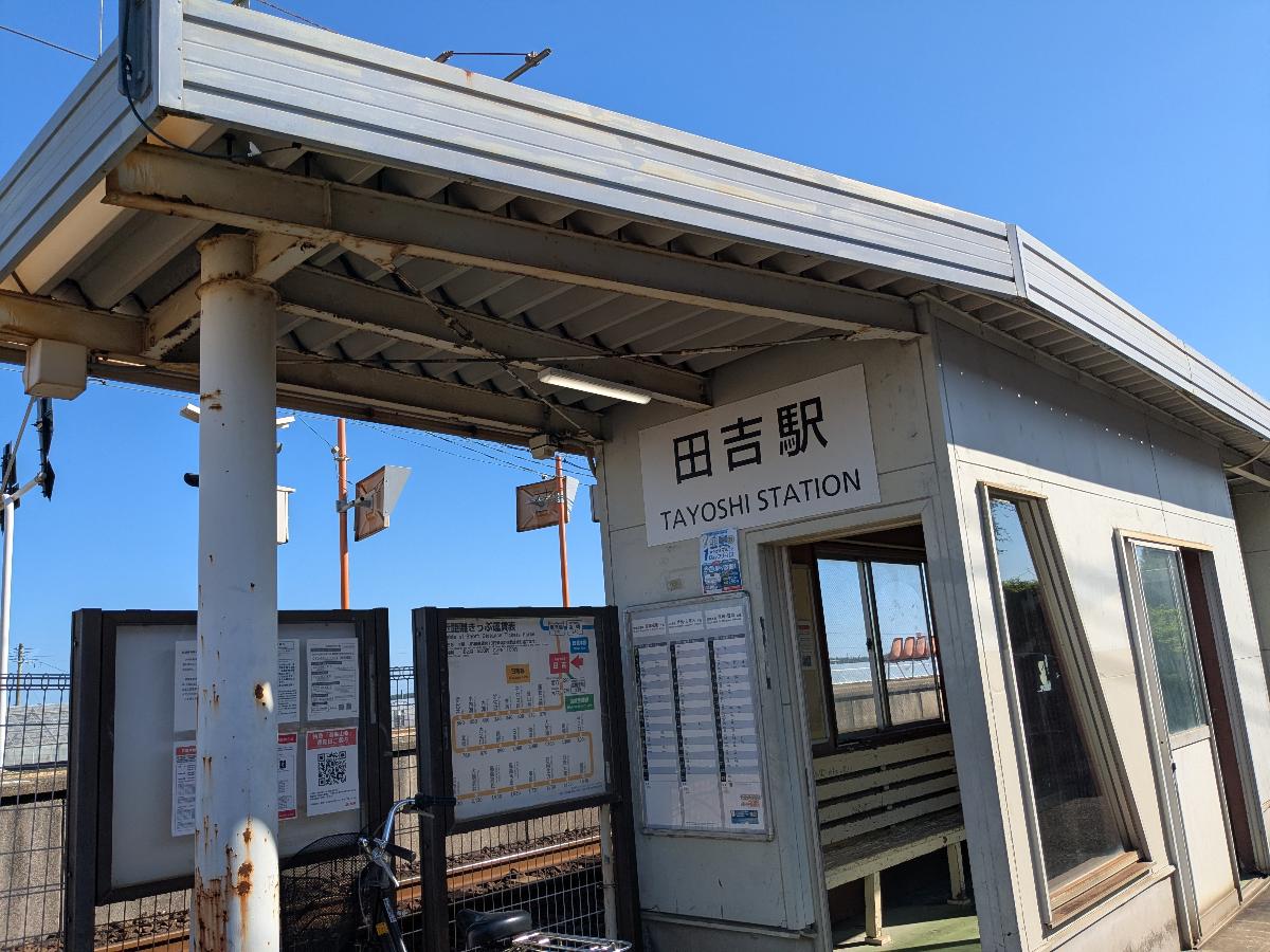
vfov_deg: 51.4
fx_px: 991
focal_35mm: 27
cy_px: 476
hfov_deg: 65.3
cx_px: 635
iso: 61
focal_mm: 4.38
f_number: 1.73
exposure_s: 1/2924
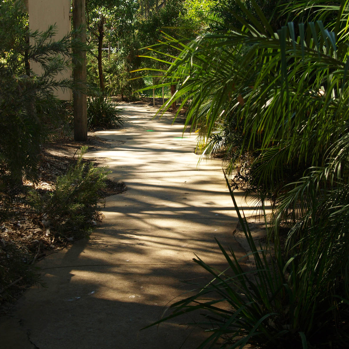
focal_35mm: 71
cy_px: 140
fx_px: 810
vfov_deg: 24.3
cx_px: 174
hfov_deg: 24.3
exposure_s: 1/250
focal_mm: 30
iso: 160
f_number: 5.6
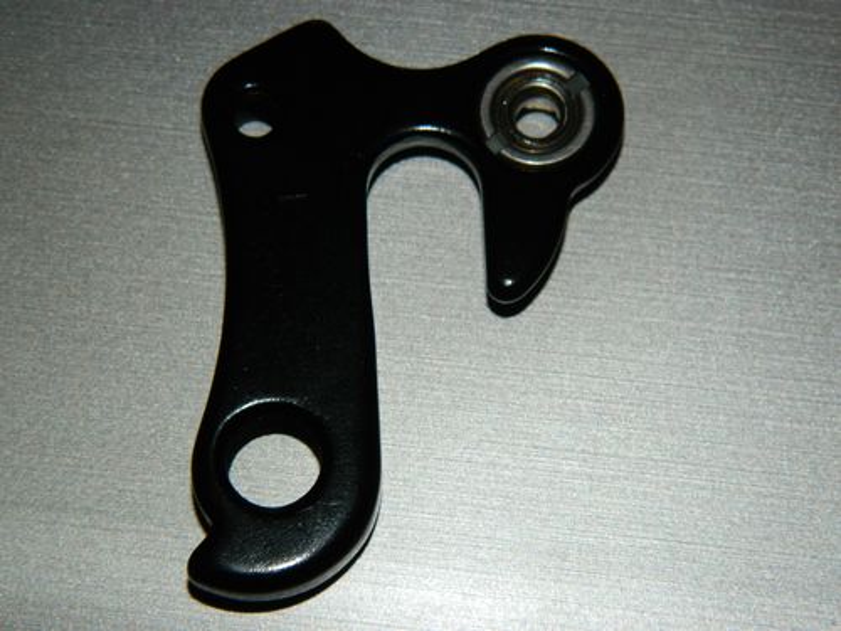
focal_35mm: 103
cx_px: 420
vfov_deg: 14.4
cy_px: 316
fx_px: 2502
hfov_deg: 19.1
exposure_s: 1/30
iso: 200
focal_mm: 18.6
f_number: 12.6
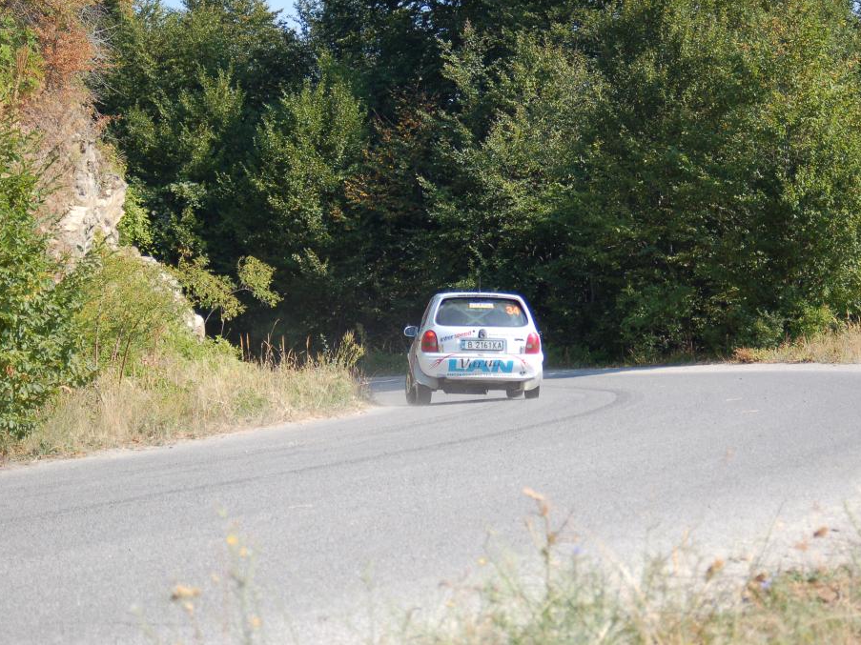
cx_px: 467
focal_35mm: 85
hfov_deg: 23.0
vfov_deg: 17.4
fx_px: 2114
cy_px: 322
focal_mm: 52
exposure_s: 1/1000
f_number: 4.5
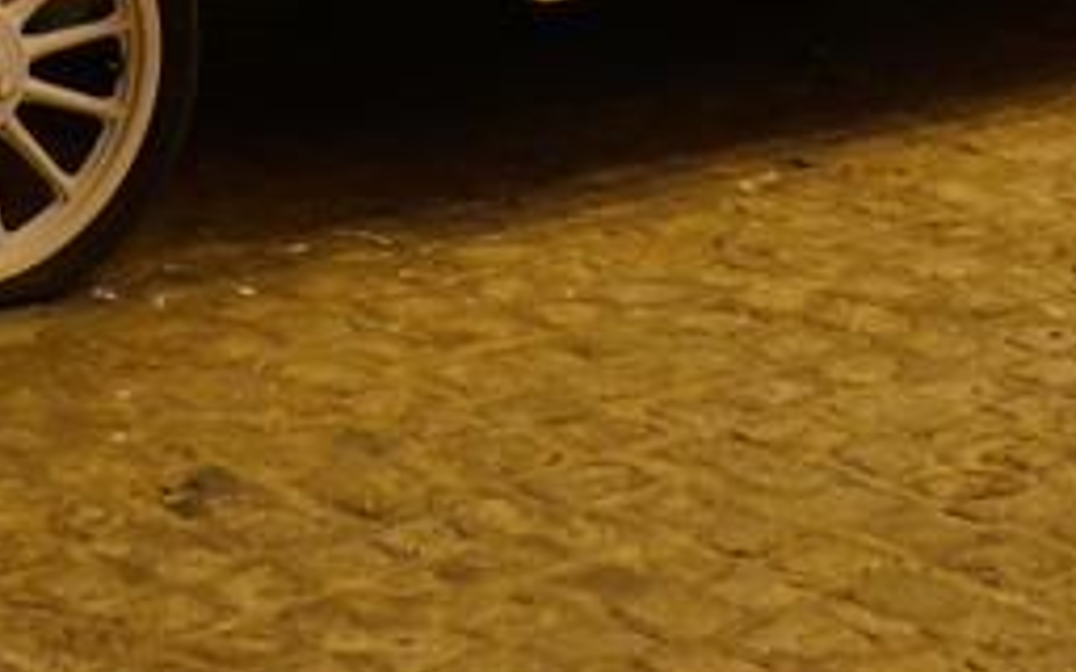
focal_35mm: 158
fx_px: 4633
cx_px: 849
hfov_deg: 13.2
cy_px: -712
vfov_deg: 7.9
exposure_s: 1/50
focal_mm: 29
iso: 1600
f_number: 3.5
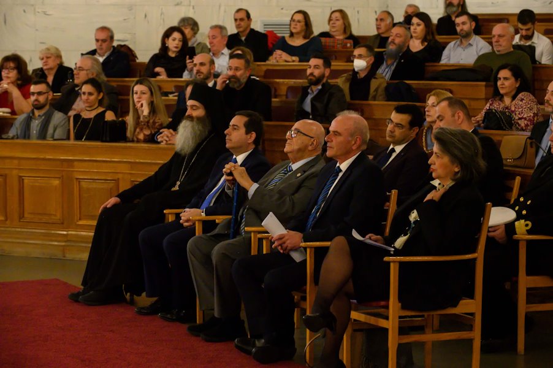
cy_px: 184
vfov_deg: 11.8
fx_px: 1781
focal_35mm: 116
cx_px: 276
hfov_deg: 17.7
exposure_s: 1/100
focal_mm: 116
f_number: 10
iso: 6400
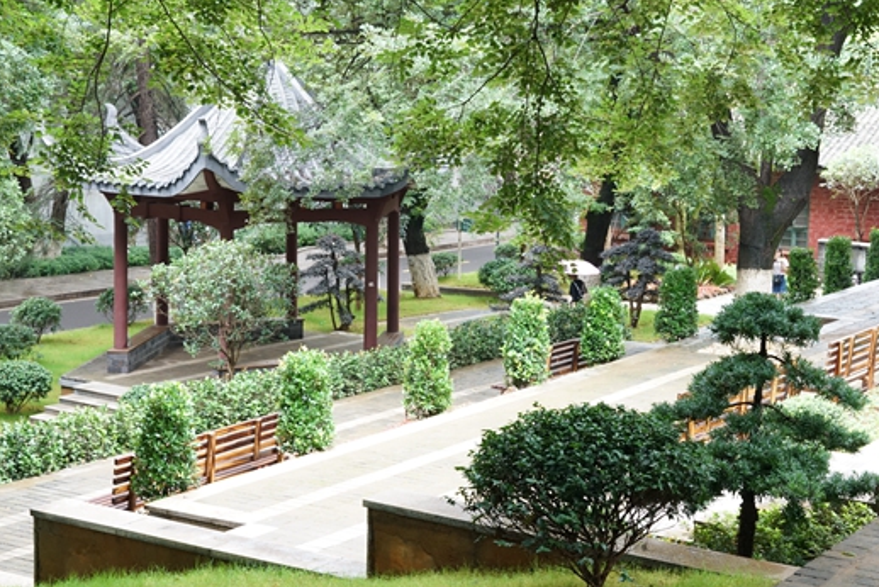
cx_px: 541
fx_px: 1515
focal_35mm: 62
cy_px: 220
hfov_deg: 32.2
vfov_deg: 21.9
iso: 1250
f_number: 10
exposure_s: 1/60
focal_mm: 45
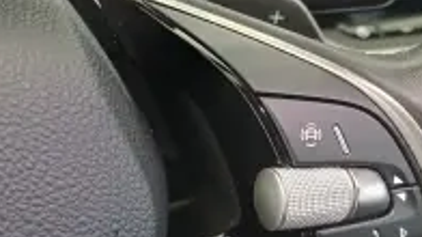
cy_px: 110
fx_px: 559
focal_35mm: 50
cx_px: 273
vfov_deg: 23.9
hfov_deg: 40.9
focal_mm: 4.65
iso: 400
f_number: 1.8
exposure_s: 1/33.3
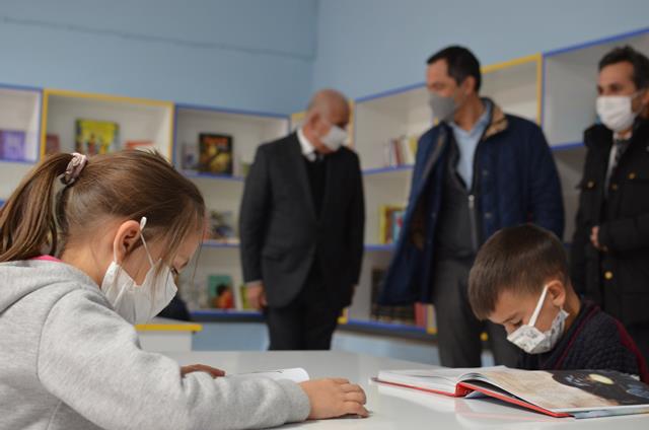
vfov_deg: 25.6
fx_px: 945
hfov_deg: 37.9
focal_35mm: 52
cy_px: 215
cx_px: 324
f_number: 3.5
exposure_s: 1/50
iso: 800
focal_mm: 35
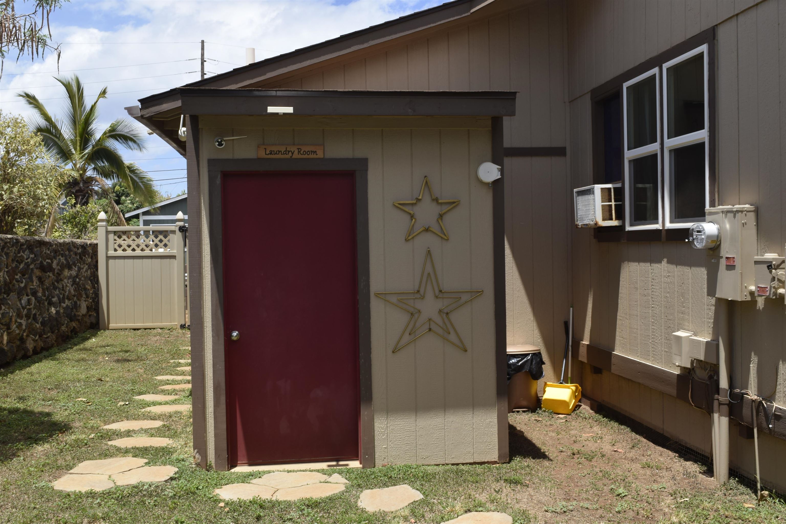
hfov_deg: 53.1
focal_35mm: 36
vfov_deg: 36.9
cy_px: 262
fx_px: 786
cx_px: 393
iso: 100
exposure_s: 1/80
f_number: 16
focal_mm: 24
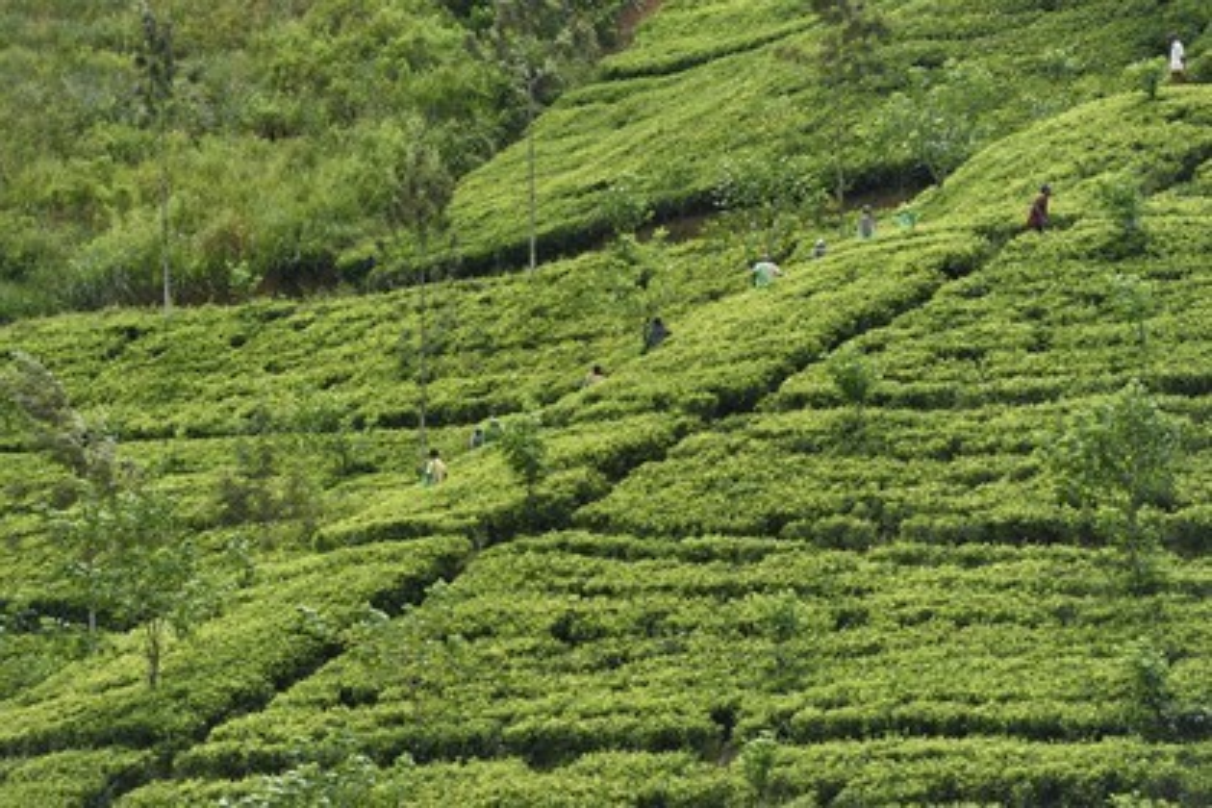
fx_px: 6733
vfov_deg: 6.9
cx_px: 606
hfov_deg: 10.3
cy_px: 404
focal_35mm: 200
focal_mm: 200
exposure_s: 1/250
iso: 200
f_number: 8
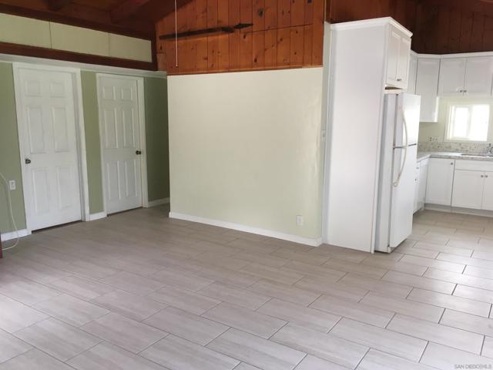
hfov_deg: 61.7
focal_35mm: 29
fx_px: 413
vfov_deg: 48.2
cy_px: 185
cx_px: 246
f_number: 2.2
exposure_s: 1/30
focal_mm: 4.15
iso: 50
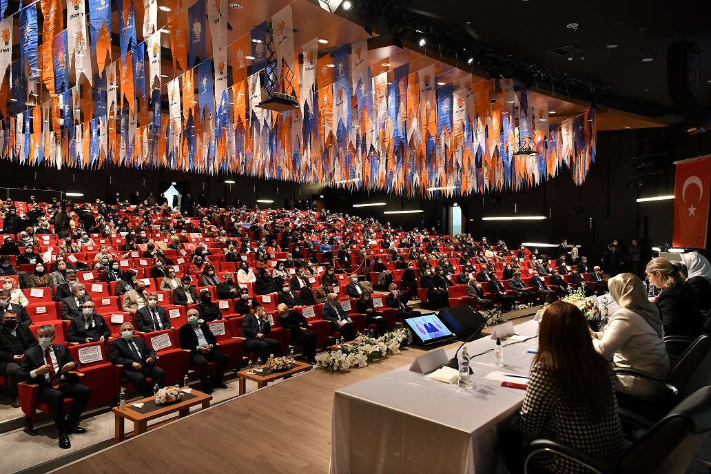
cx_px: 356
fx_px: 474
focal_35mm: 24
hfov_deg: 73.7
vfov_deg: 53.1
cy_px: 237
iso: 1600
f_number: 4
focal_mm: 24
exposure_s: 1/80
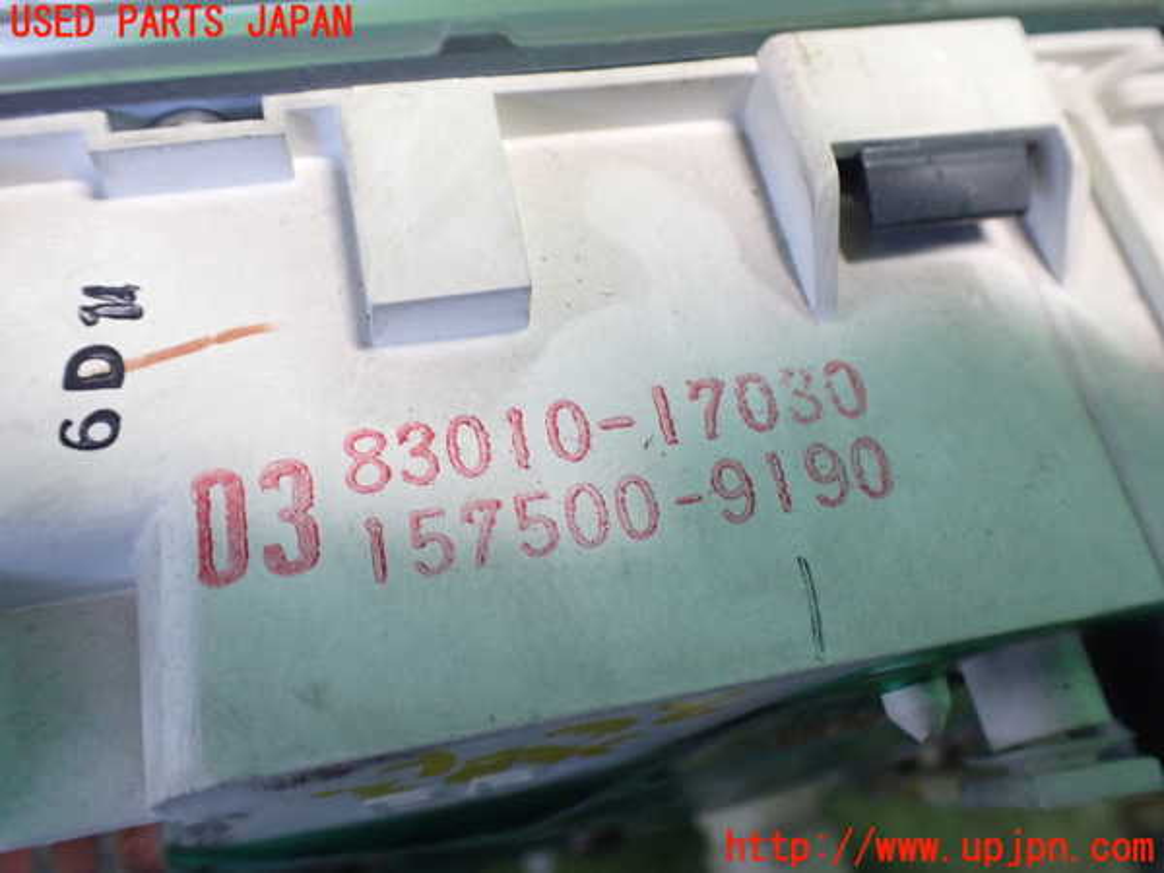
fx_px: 1009
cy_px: 436
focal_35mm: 30
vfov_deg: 46.8
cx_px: 582
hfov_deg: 60.0
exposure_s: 1/50
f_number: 2.3
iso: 800
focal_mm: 5.4
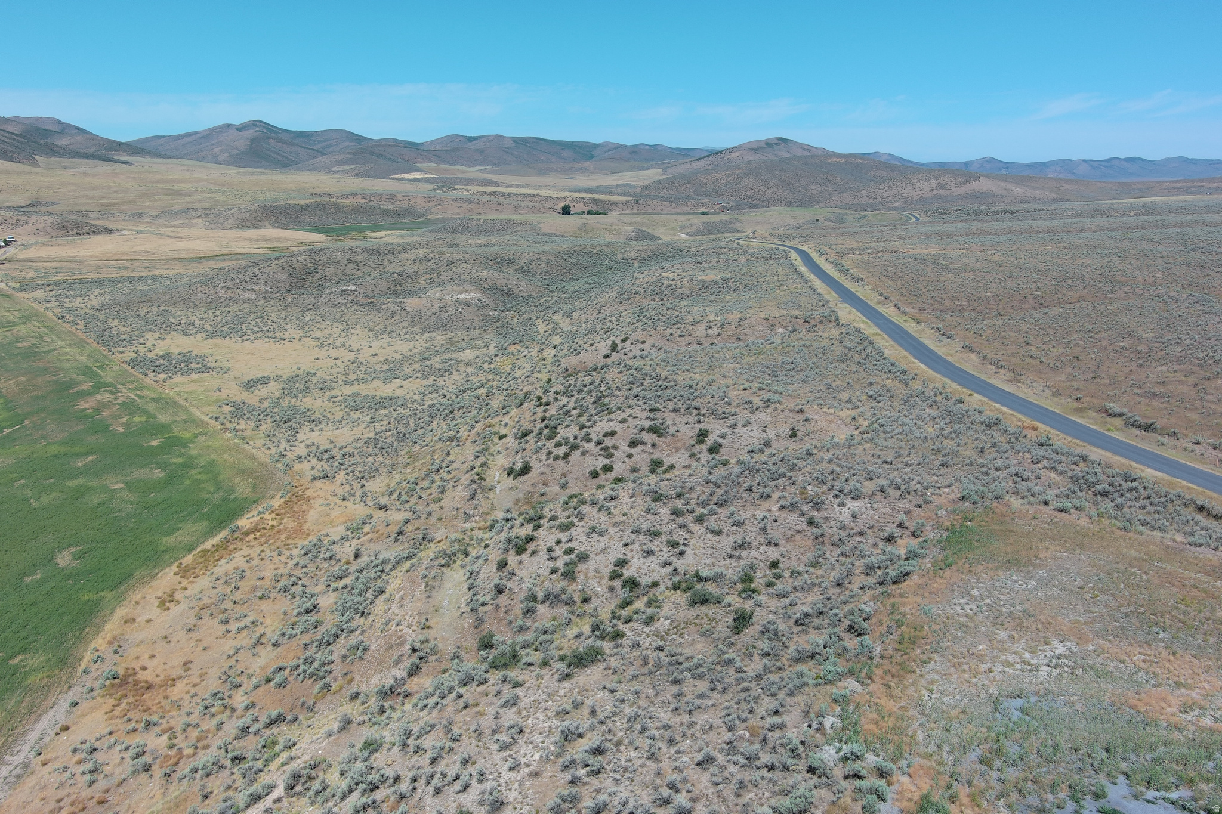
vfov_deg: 45.0
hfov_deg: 63.7
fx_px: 984
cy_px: 407
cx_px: 611
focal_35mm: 29
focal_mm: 10.57
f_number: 2.8
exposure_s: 1/1799
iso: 102
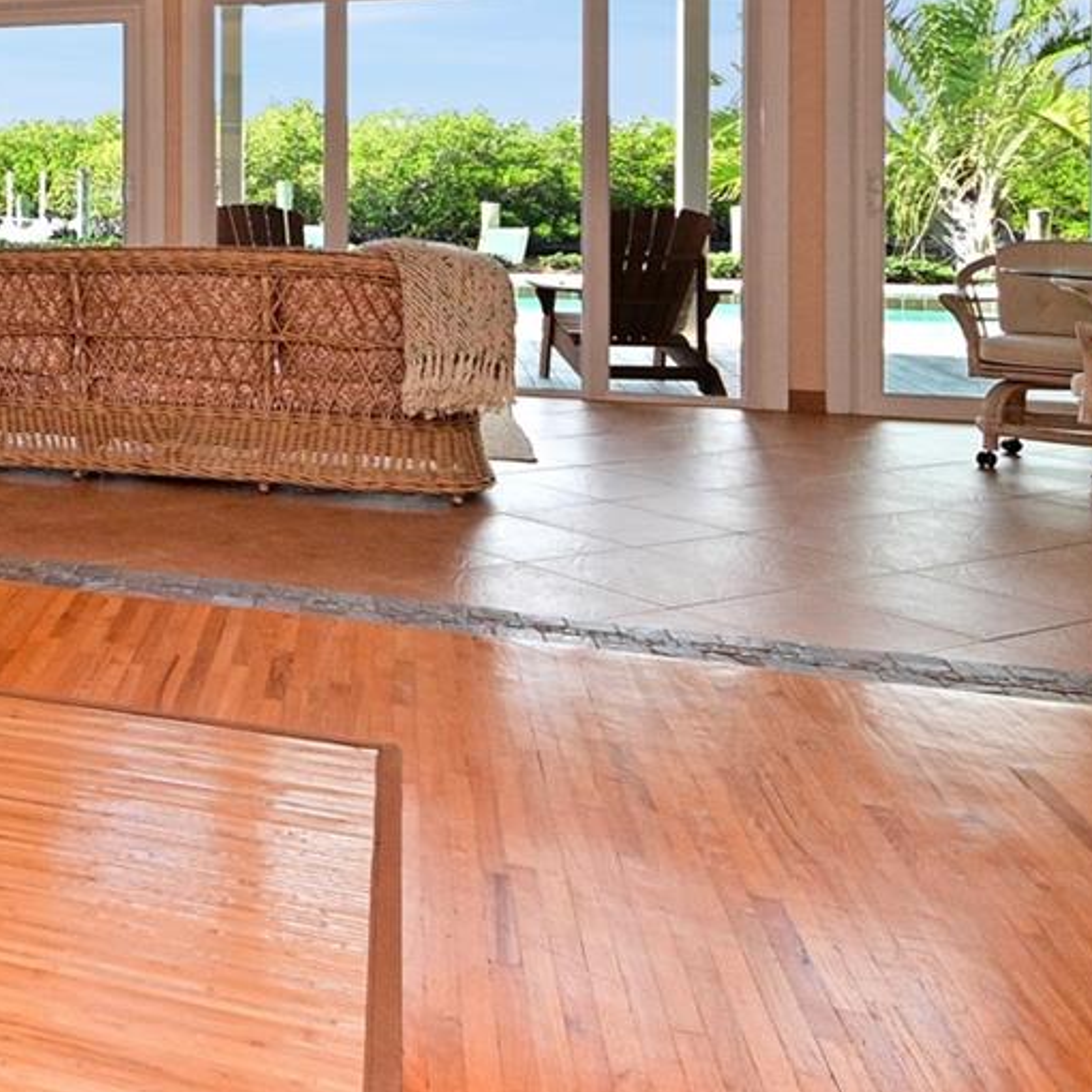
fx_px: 1428
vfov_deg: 39.3
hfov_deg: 32.7
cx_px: -283
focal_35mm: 40
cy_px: 143
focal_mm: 10
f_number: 7.1
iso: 500
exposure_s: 1/200
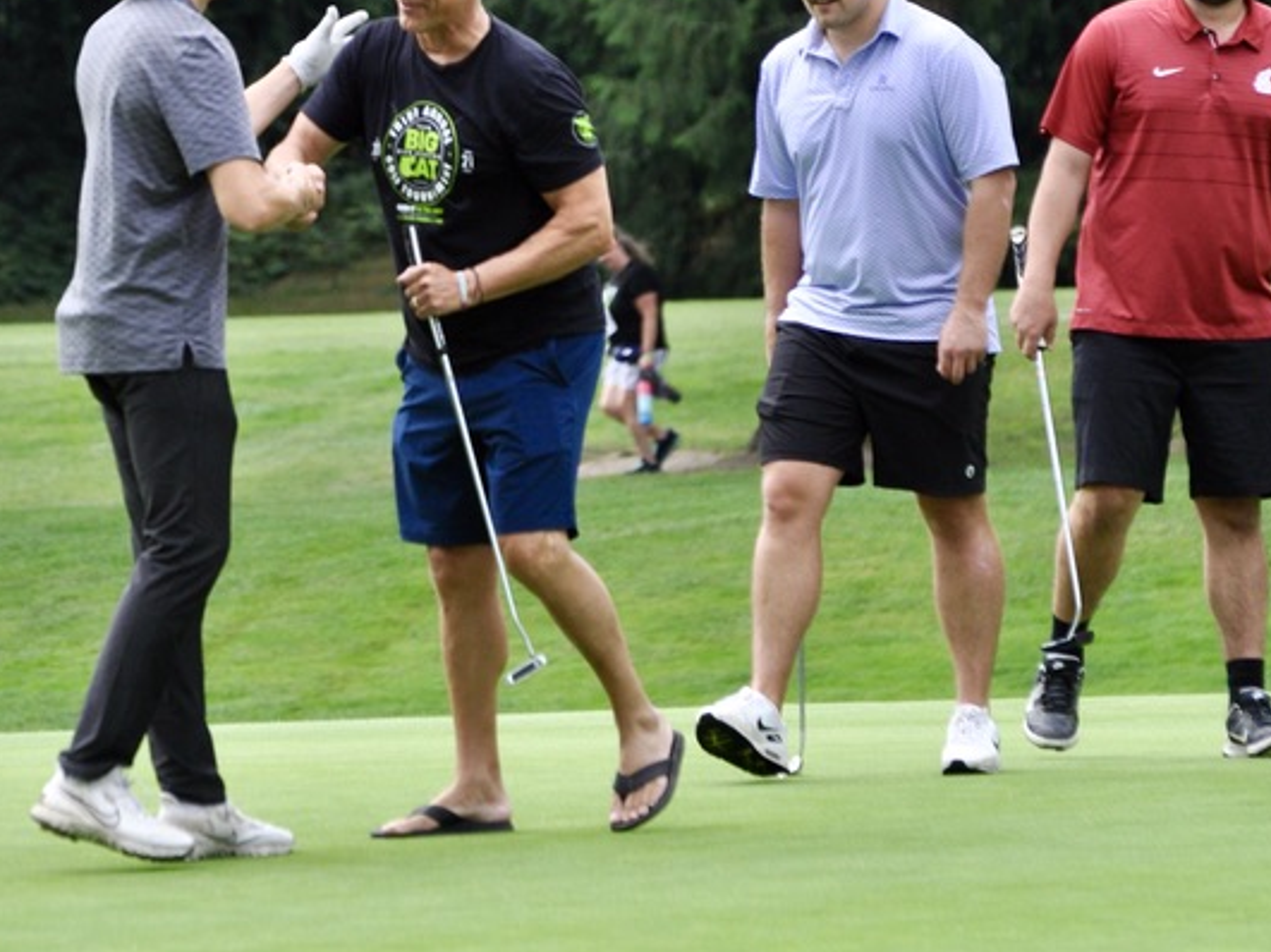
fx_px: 19492
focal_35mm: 531
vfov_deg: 2.8
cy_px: 139
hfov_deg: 3.7
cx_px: 403
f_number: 5
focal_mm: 180
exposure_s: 1/1000
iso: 400
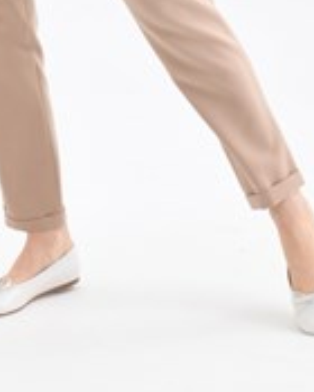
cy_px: -164
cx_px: -4
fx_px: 1847
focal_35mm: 159
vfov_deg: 11.7
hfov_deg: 9.6
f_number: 6.3
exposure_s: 1/125
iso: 160
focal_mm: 52
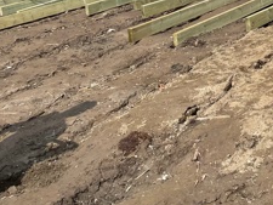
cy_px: -12
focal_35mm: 74
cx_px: 348
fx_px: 584
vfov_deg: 19.2
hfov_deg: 23.5
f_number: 1.6
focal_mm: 5.1
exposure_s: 1/3922
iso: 32
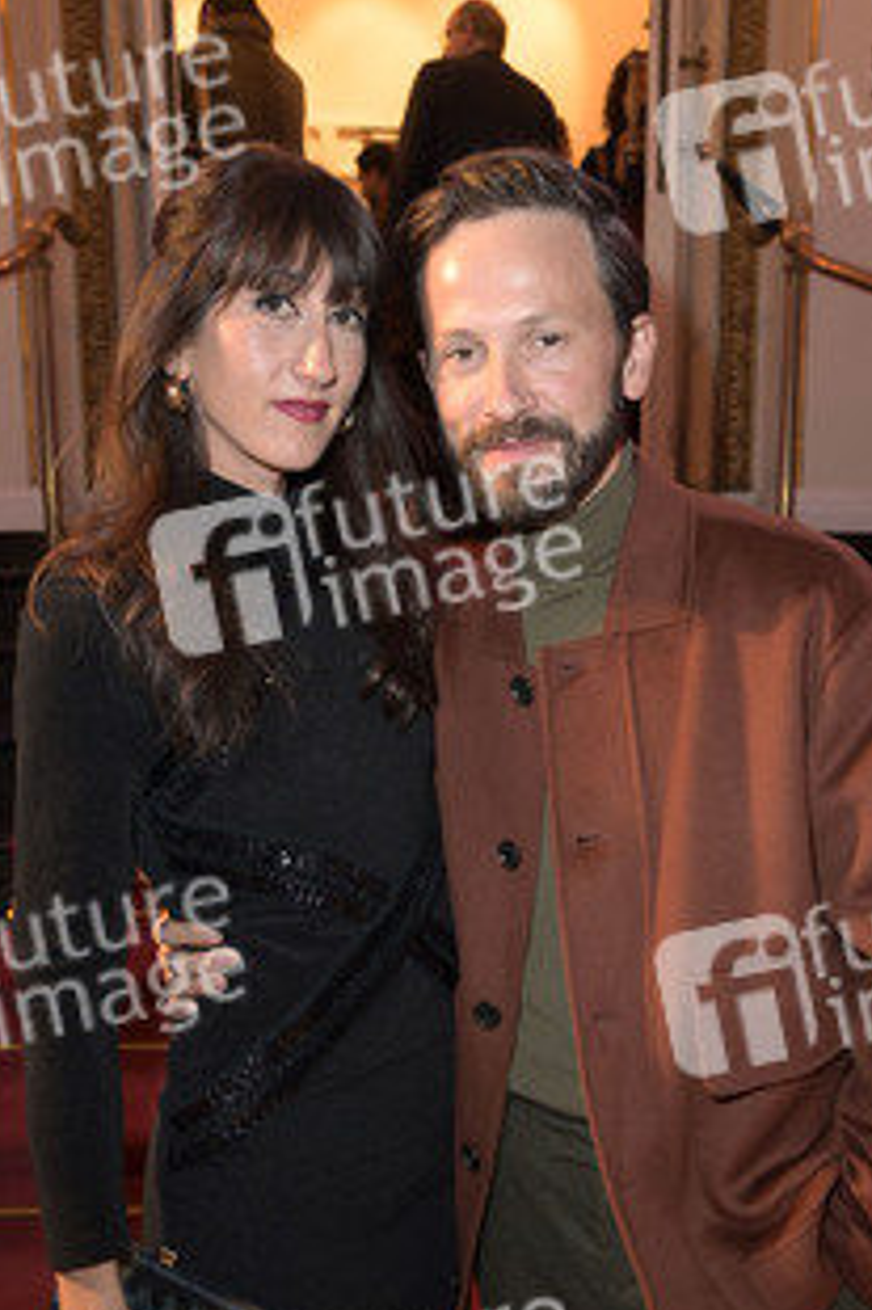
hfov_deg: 36.8
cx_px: 489
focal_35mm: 36
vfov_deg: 52.9
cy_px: 767
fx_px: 1309
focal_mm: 28
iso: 2000
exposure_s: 1/30
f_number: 5.6
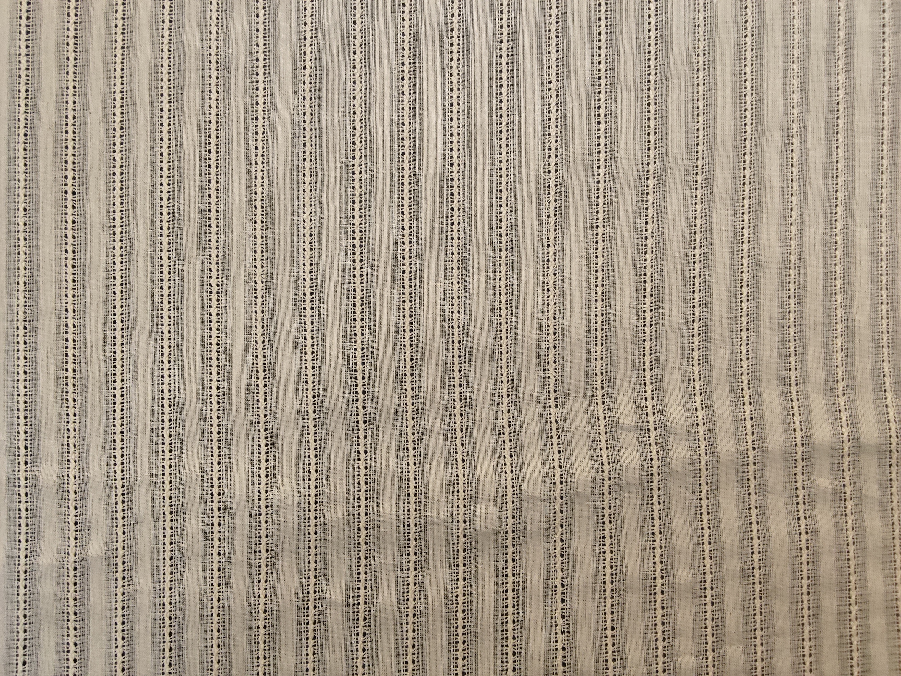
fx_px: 677
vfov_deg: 53.1
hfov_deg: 67.3
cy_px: 338
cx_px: 450
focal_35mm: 26
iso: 160
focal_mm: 2.78
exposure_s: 1/100
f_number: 2
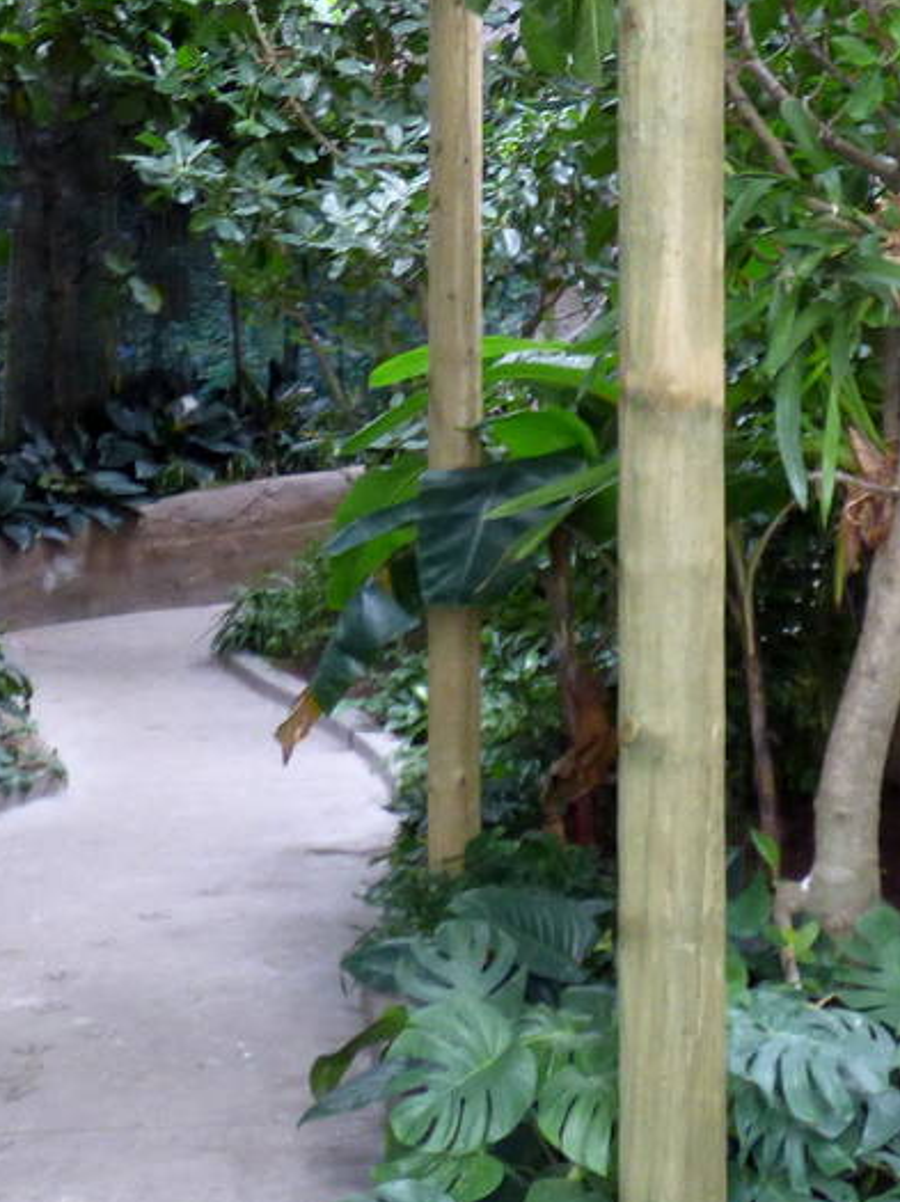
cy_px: 321
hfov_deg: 23.9
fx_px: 2117
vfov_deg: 31.2
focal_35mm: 61
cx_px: 575
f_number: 2.8
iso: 400
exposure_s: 1/13
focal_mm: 3.58
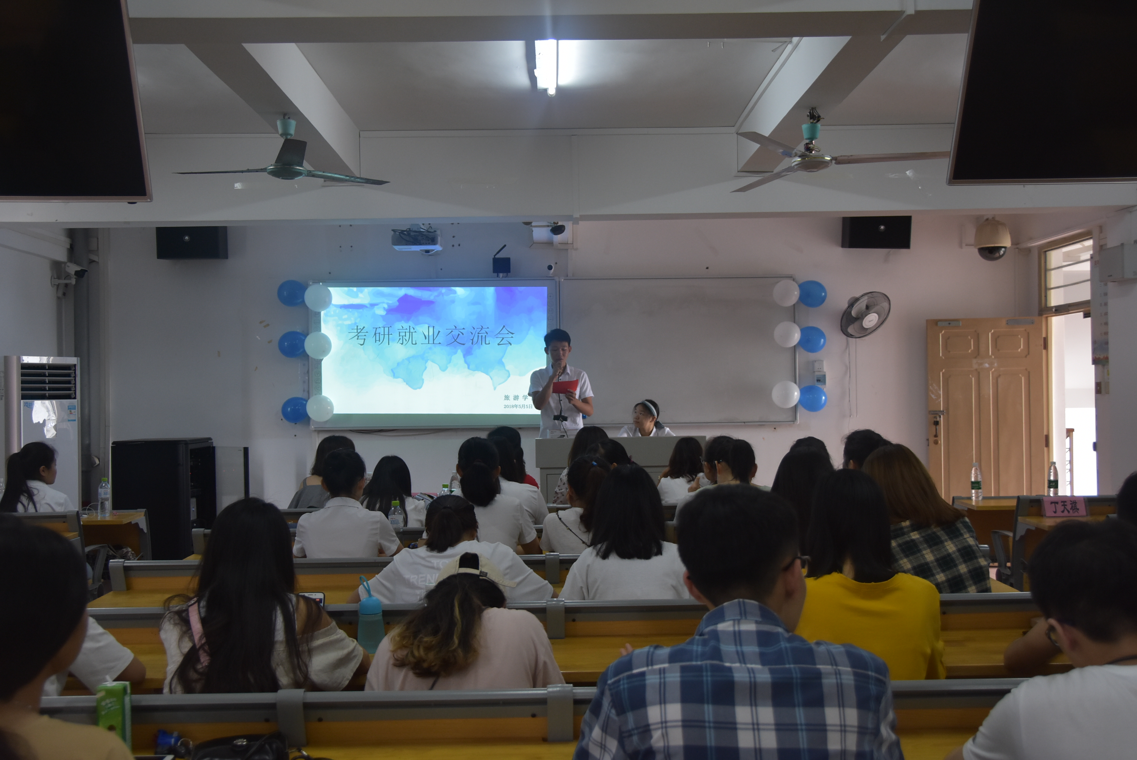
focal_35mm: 36
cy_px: 380
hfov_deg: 53.1
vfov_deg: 36.9
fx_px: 1138
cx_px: 568
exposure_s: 1/100
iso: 800
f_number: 3.8
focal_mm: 24
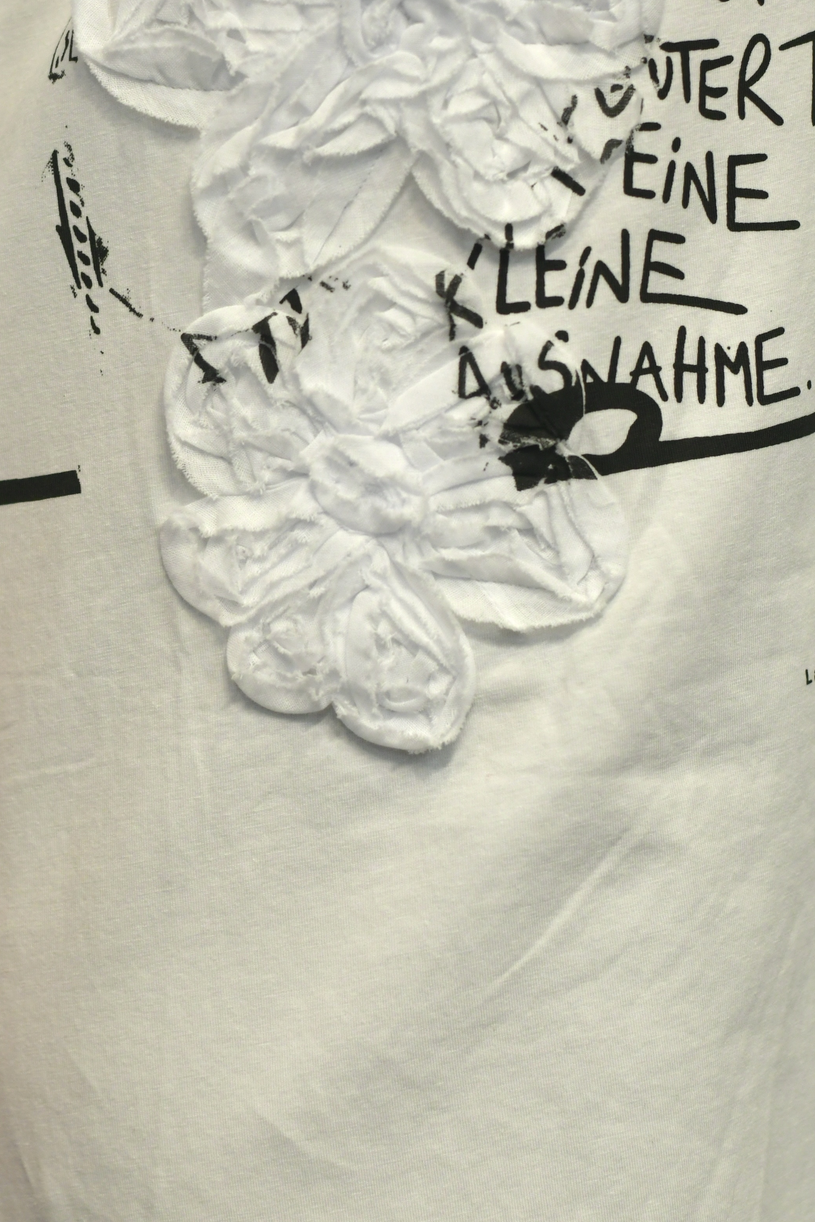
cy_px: 352
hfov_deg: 13.8
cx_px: 395
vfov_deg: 20.5
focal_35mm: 99
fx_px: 3361
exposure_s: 1/200
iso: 500
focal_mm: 50
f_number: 2.8
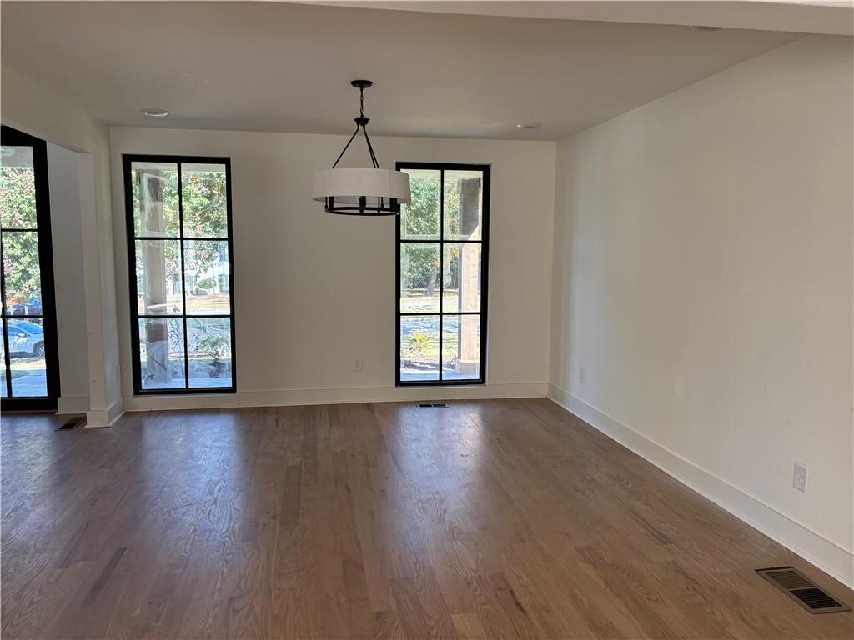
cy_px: 320
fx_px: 641
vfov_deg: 53.1
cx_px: 427
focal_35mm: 26
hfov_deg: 67.3
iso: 64
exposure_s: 1/166
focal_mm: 5.96
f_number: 1.6
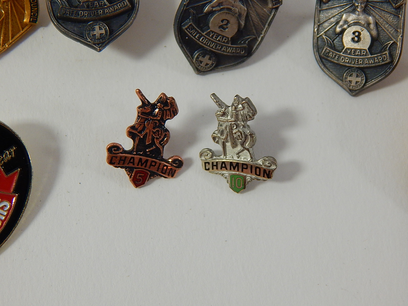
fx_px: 813
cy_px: 153
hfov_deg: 28.2
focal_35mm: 69
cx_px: 204
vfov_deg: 21.3
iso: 280
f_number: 4.1
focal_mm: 12.3
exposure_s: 1/30
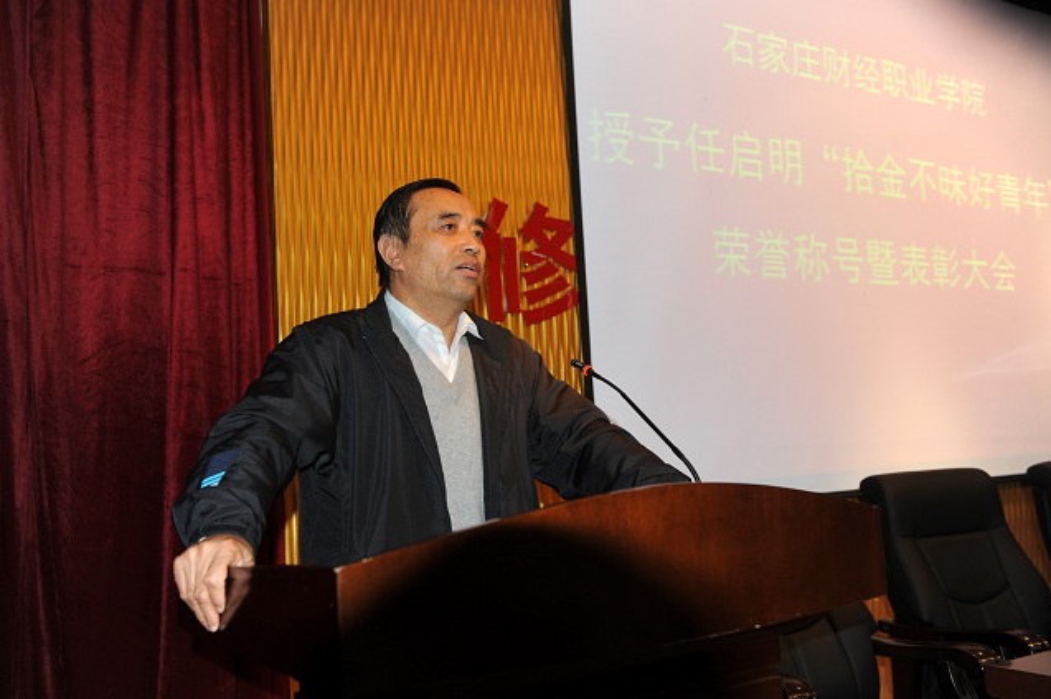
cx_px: 526
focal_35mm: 34
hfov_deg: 55.8
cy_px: 350
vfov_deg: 38.8
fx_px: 992
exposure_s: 1/30
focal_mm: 34
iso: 500
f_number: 4
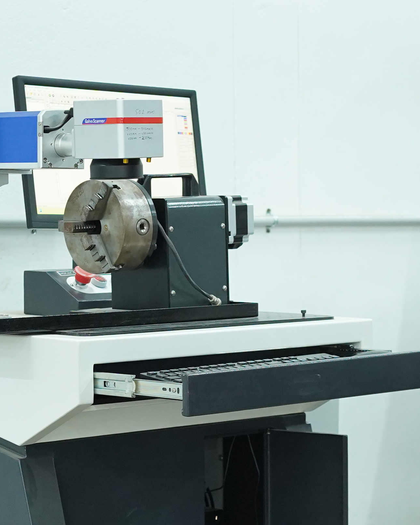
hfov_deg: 12.6
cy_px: 392
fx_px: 1896
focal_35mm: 122
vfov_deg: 15.7
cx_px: 271
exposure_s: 1/125
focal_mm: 35
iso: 2000
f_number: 3.5
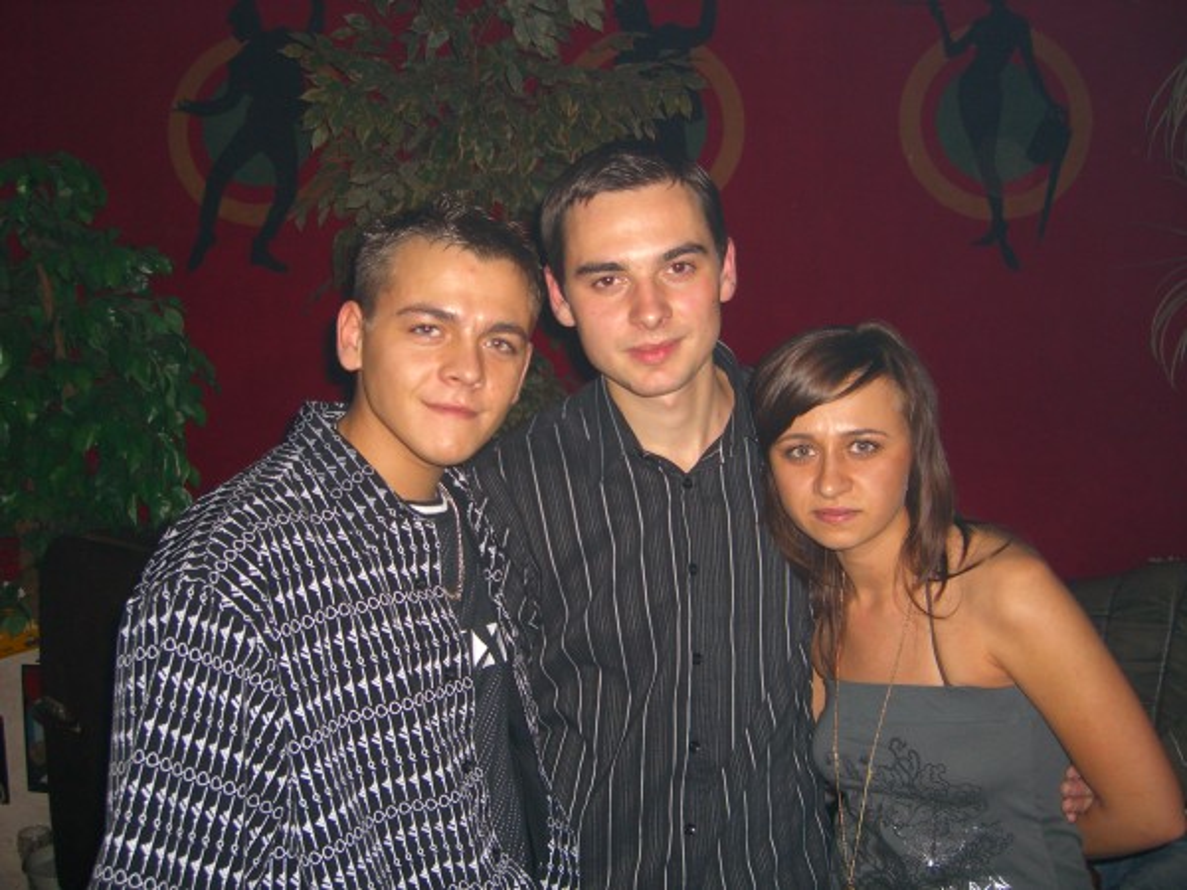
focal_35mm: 38
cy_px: 445
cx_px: 594
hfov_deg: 49.0
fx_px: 1303
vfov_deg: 37.7
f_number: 2.8
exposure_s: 1/60
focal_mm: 7.9
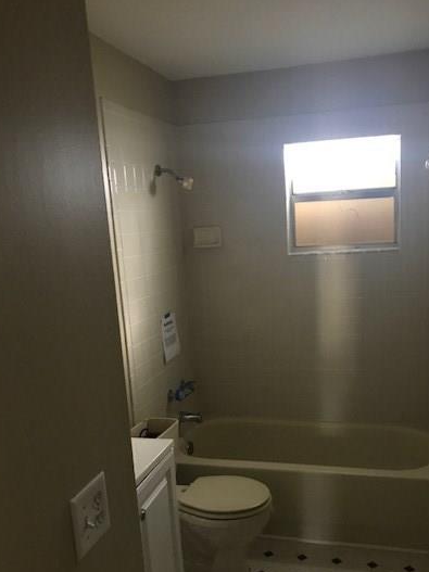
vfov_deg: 53.6
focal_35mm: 34
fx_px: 562
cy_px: 342
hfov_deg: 41.7
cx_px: 245
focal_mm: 3.99
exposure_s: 1/5
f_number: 1.8
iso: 100
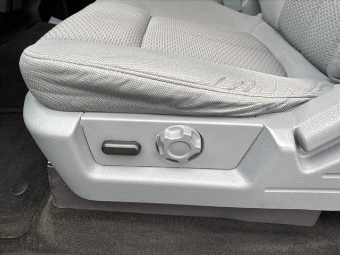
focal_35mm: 26
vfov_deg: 53.1
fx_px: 255
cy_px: 128
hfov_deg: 67.3
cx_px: 170
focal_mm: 5.96
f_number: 1.6
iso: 100
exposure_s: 1/121
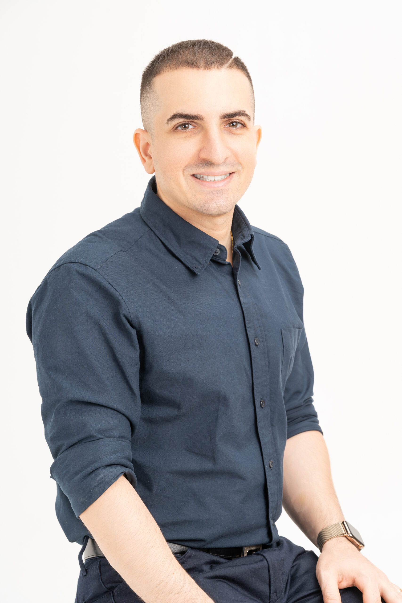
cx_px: 201
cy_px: 302
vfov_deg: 19.3
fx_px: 1775
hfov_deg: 12.9
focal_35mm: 106
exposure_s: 1/125
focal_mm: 106
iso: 200
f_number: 8
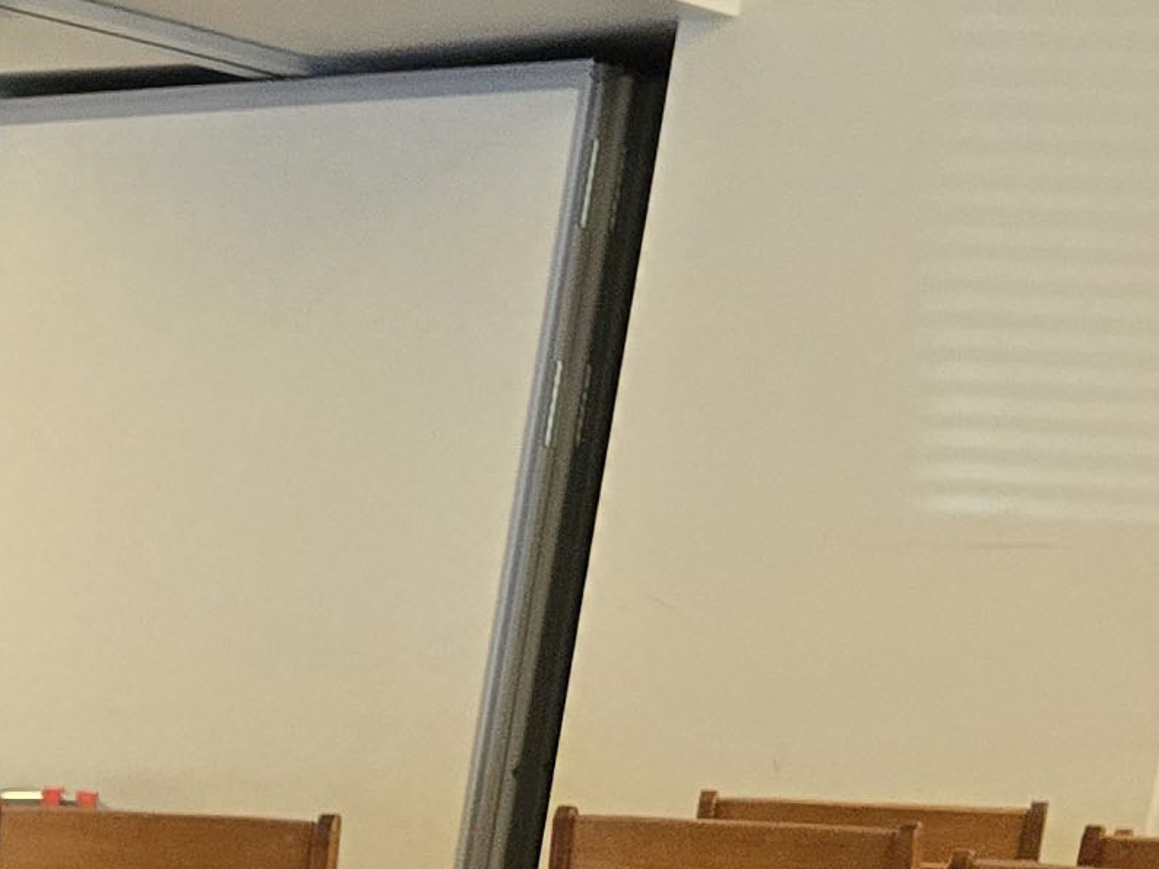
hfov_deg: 13.7
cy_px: 1735
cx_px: -1348
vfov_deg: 11.5
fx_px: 3884
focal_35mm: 116
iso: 640
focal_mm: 6.3
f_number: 1.7
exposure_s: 1/120
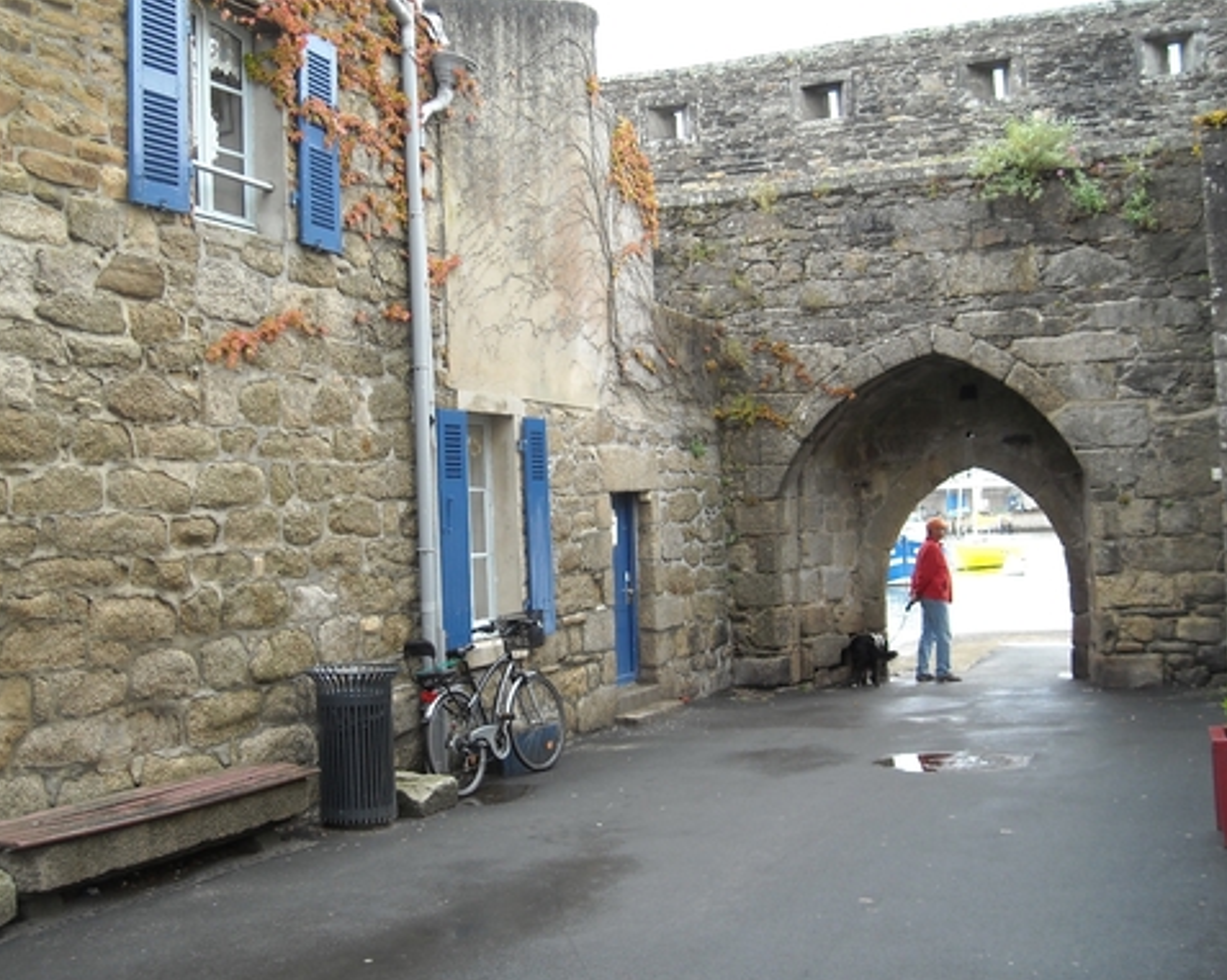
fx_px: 1561
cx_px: 504
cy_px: 458
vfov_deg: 34.9
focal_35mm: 43
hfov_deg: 42.8
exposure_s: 1/129
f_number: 2.8
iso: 64
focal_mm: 5.7
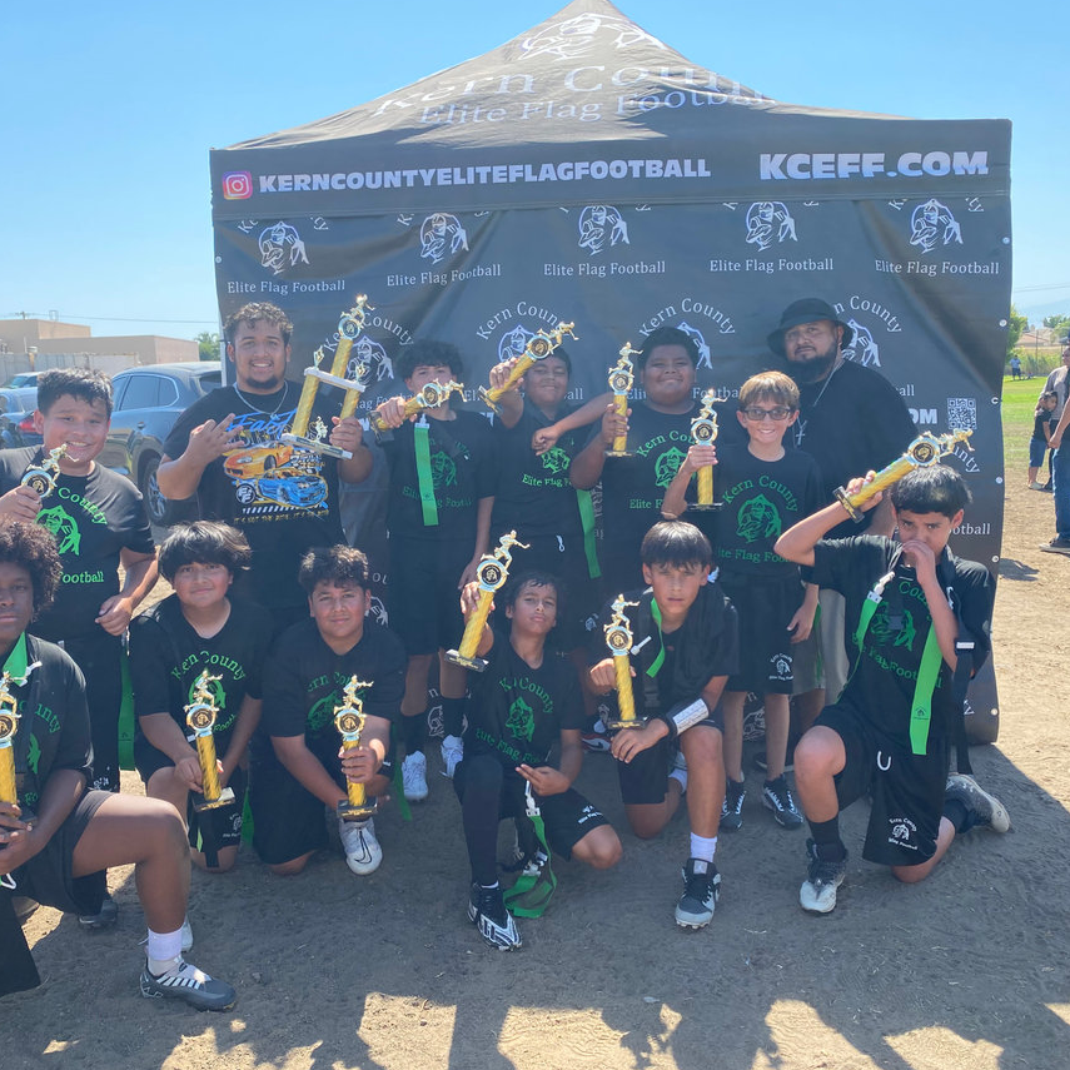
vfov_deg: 52.5
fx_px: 1084
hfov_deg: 52.5
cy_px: 532
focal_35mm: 31
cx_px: 505
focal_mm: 4.25
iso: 32
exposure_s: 1/1157
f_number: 1.8
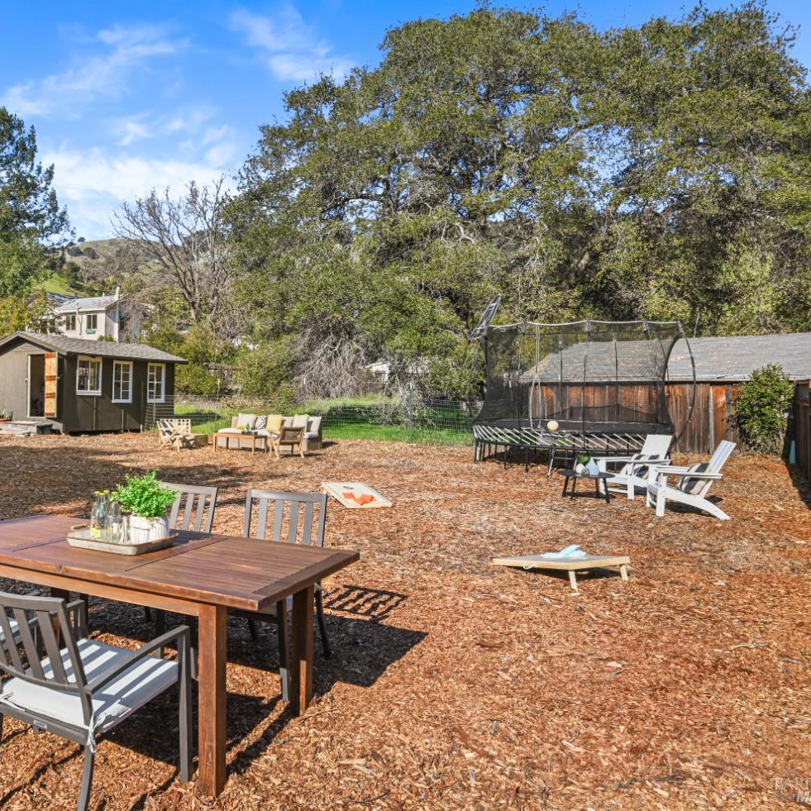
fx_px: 706
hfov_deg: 57.3
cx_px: 222
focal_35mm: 27
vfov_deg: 59.7
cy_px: 400
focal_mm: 20.5
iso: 800
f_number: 13
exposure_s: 1/100
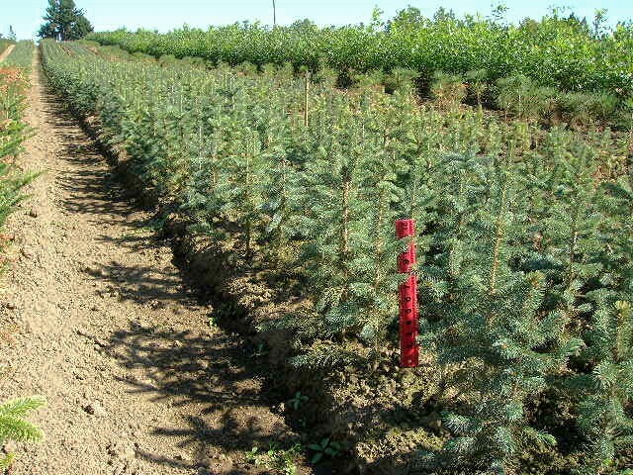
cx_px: 316
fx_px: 622
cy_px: 238
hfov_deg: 54.0
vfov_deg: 41.8
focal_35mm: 34
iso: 50
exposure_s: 1/123
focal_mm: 5.7
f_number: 4.9
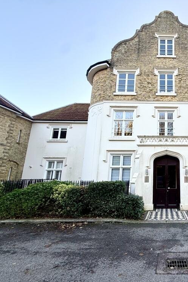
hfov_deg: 54.0
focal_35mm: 20
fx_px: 157
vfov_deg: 84.0
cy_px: 142
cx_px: 169
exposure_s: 1/151
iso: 50
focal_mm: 2.22
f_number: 2.2
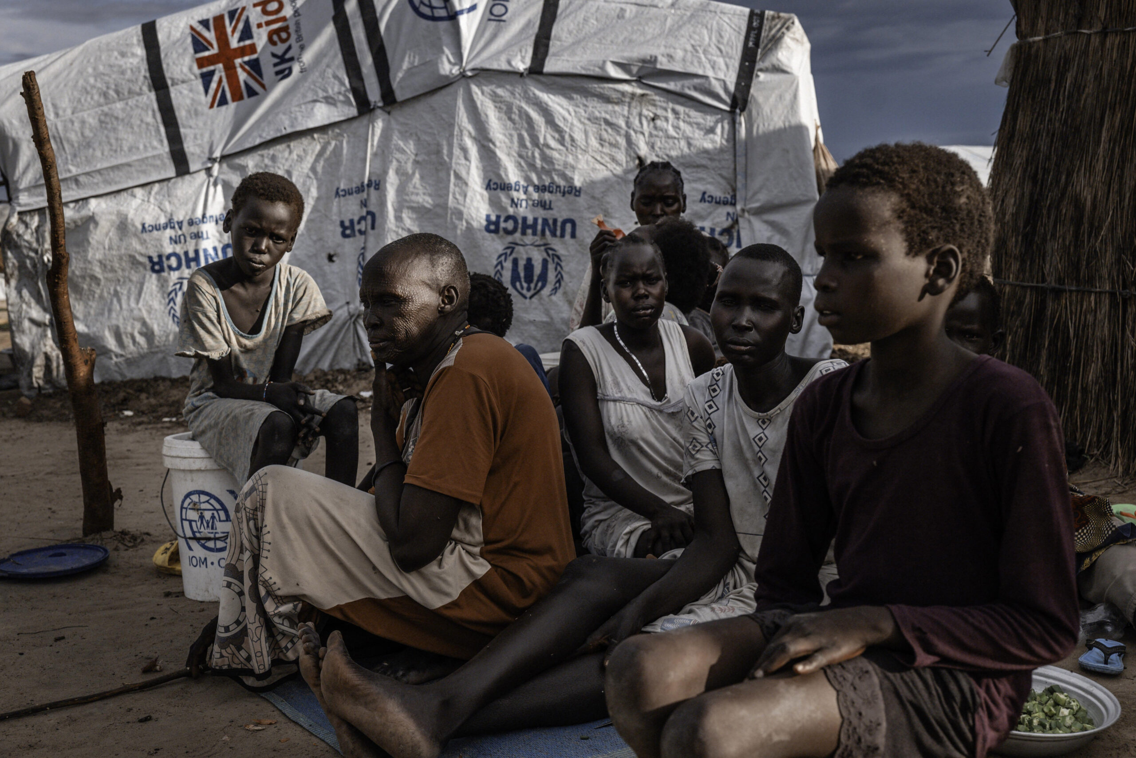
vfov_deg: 29.9
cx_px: 568
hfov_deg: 43.6
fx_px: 1420
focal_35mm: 45
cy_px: 379
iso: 50
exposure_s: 1/160
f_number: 7.1
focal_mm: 45
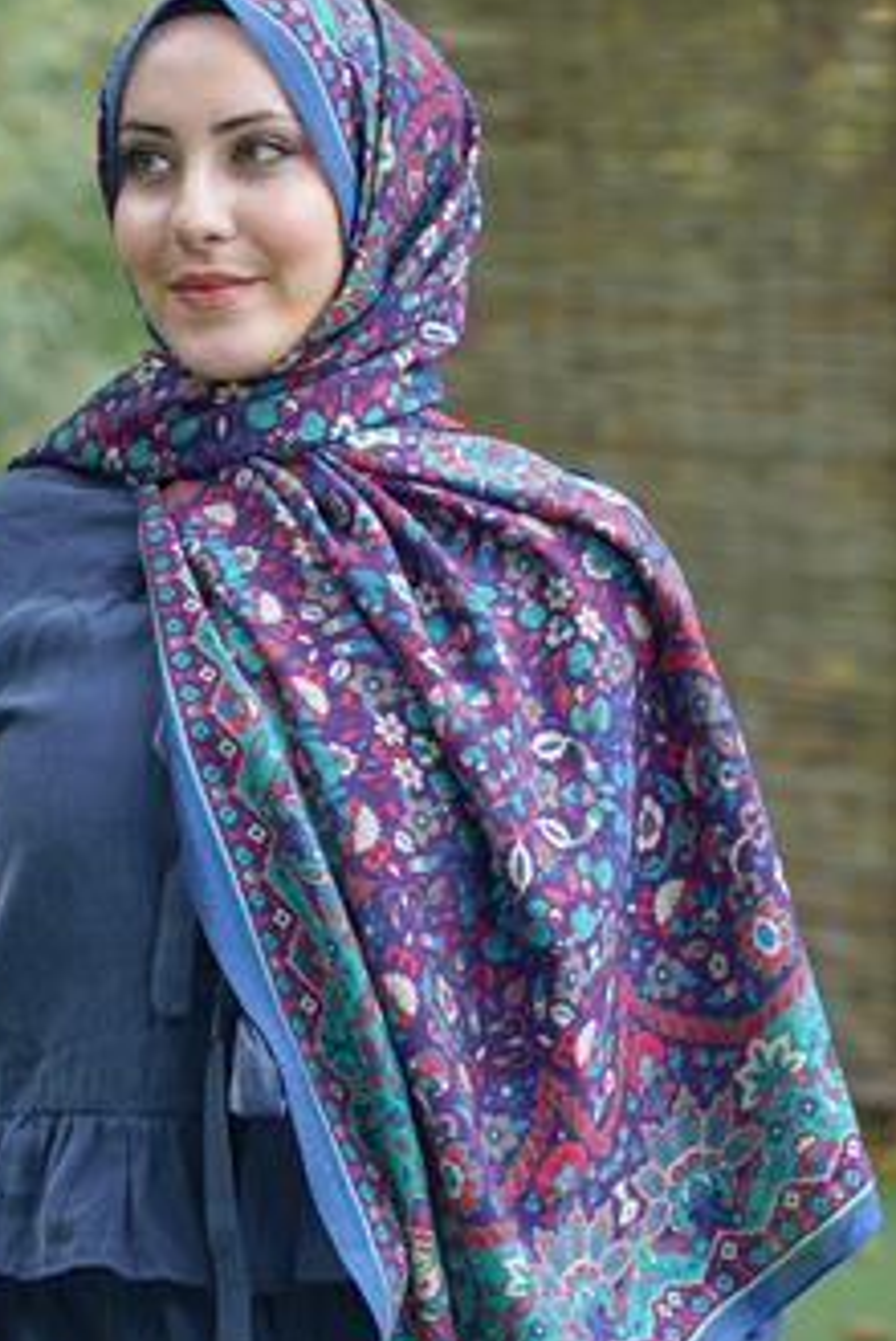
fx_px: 4619
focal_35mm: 124
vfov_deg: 16.5
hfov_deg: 11.1
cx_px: 314
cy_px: 709
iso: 200
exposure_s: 1/100
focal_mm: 88
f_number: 5
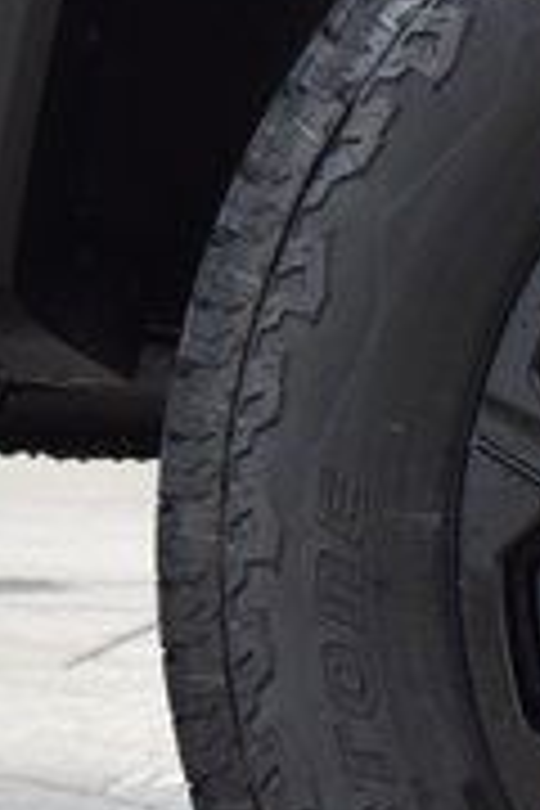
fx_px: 4202
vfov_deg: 11.0
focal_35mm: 187
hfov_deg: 7.1
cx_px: 1112
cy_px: 533
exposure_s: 1/15
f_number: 6.3
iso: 1100
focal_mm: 35
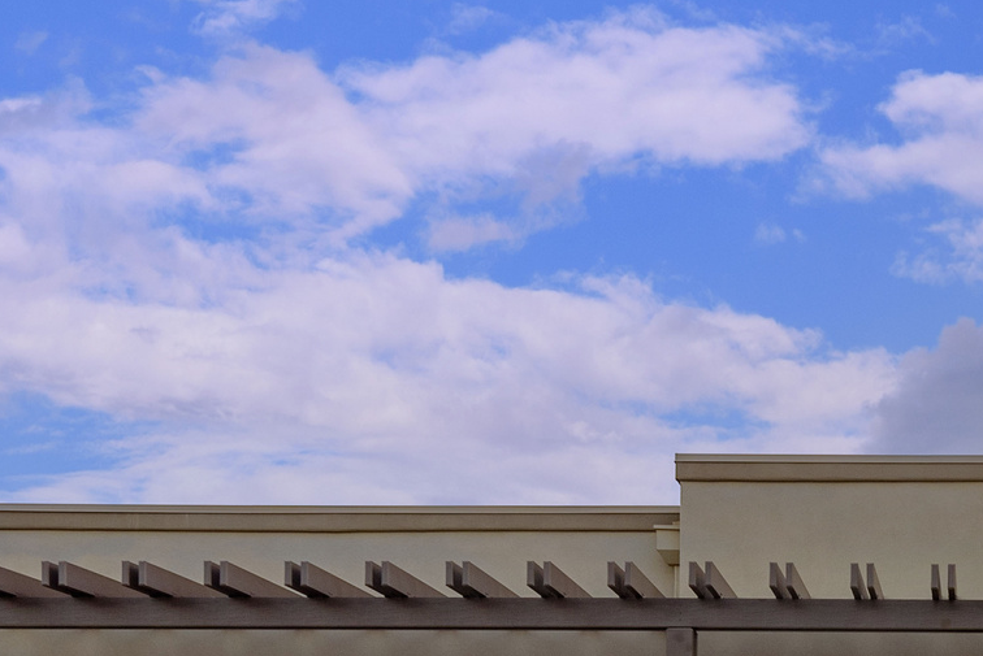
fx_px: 1776
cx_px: 960
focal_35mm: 65
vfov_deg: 19.8
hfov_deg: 29.1
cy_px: 768
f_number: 8
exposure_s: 1/40
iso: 400
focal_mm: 24
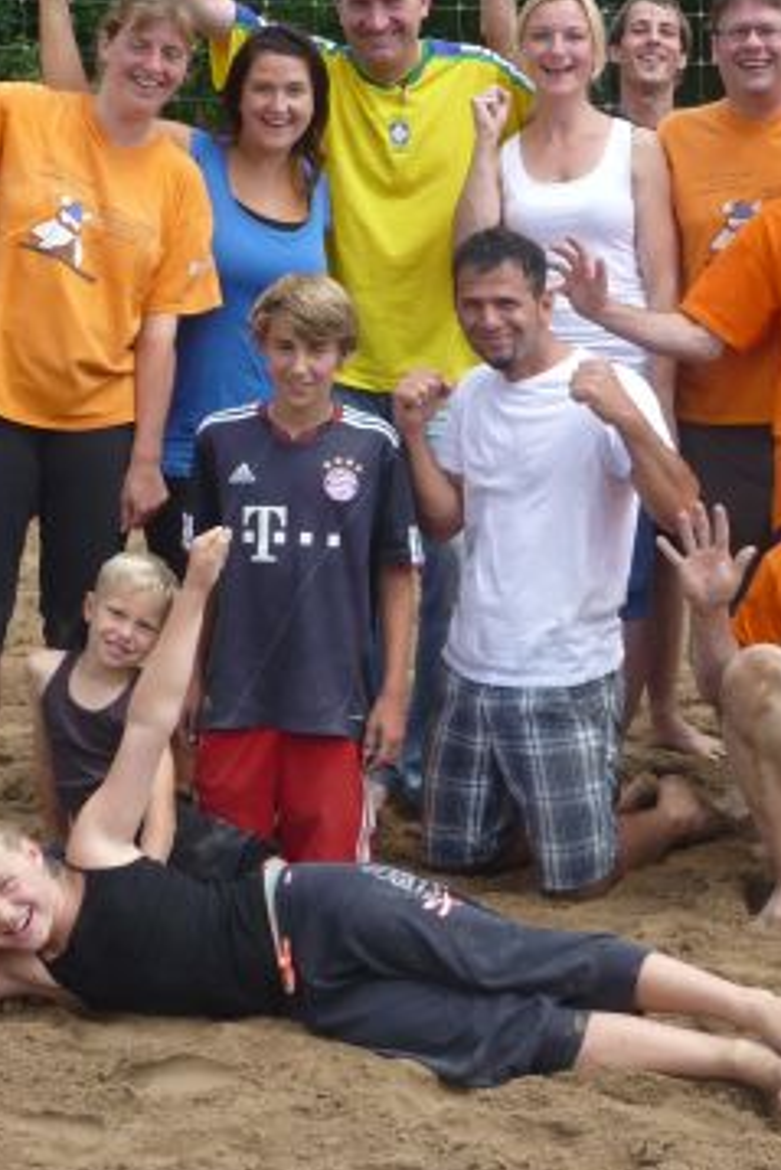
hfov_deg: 15.0
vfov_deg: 22.3
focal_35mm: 91
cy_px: 477
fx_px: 2958
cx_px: 521
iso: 80
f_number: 3.2
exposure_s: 1/400
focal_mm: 8
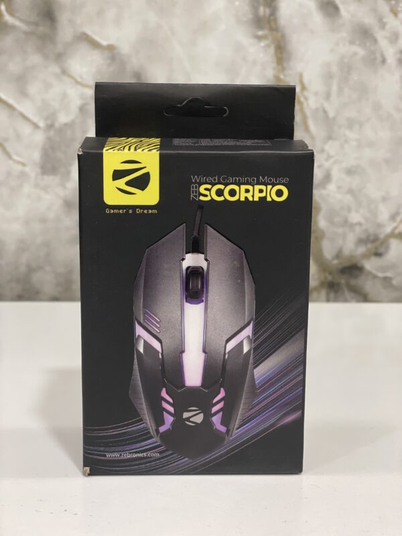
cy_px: 268
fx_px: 805
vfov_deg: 36.8
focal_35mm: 52
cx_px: 201
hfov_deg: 28.0
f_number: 2
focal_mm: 6
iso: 250
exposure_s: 1/100
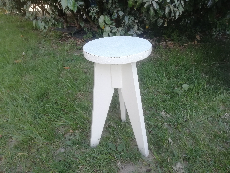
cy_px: 86
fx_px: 173
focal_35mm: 26
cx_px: 115
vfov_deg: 53.1
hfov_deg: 67.3
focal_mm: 3.46
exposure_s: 1/60
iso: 50
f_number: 2.2
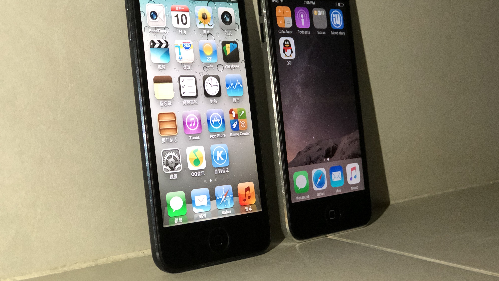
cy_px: 100
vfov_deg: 19.1
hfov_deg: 33.3
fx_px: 834
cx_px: 252
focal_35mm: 63
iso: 400
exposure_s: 1/30
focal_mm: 6.6
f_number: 2.8
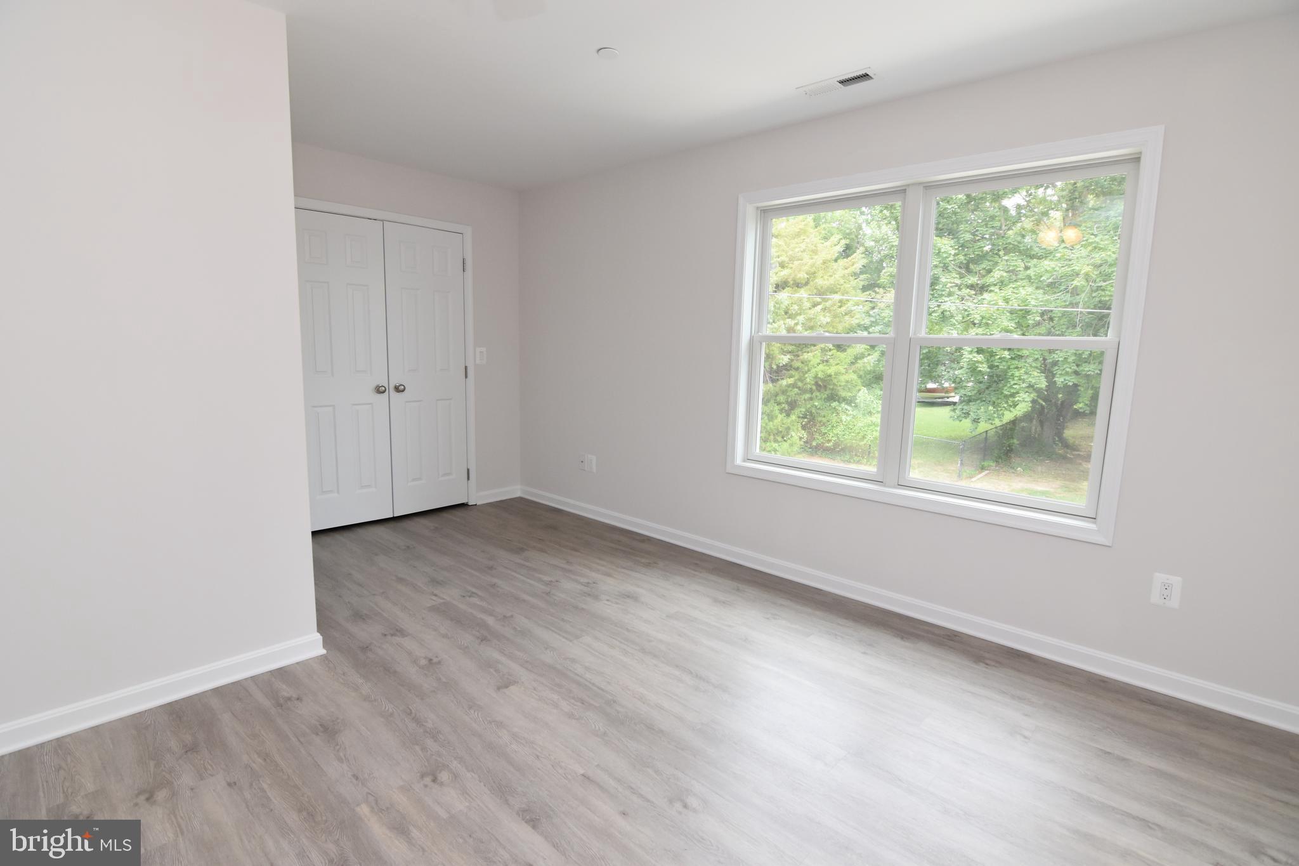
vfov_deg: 72.0
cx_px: 650
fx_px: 595
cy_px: 433
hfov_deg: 95.0
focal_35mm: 16
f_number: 5.6
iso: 800
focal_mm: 11
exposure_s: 1/125
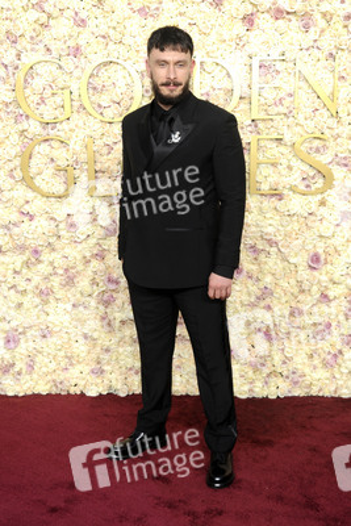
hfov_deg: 26.0
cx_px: 176
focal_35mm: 52
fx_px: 760
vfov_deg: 38.2
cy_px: 263
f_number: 13
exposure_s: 1/250
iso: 1000
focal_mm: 52
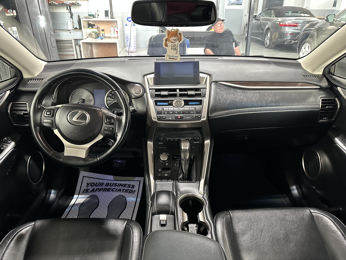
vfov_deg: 56.8
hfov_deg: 71.6
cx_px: 173
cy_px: 130
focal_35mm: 24
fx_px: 240
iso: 400
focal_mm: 6.86
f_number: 1.78
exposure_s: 1/60
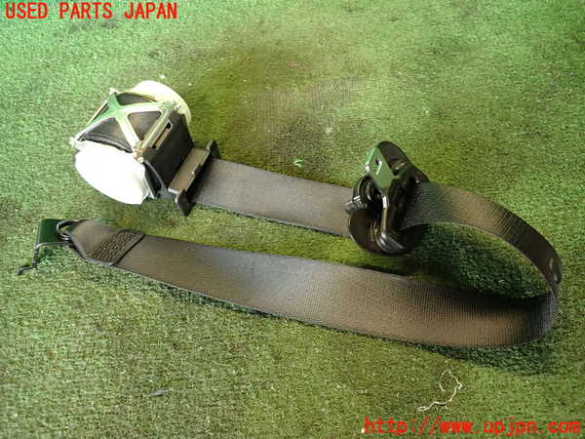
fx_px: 422
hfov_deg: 69.4
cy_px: 220
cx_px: 292
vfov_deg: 54.9
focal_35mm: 25
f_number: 2
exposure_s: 1/30
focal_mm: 4.5
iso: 250
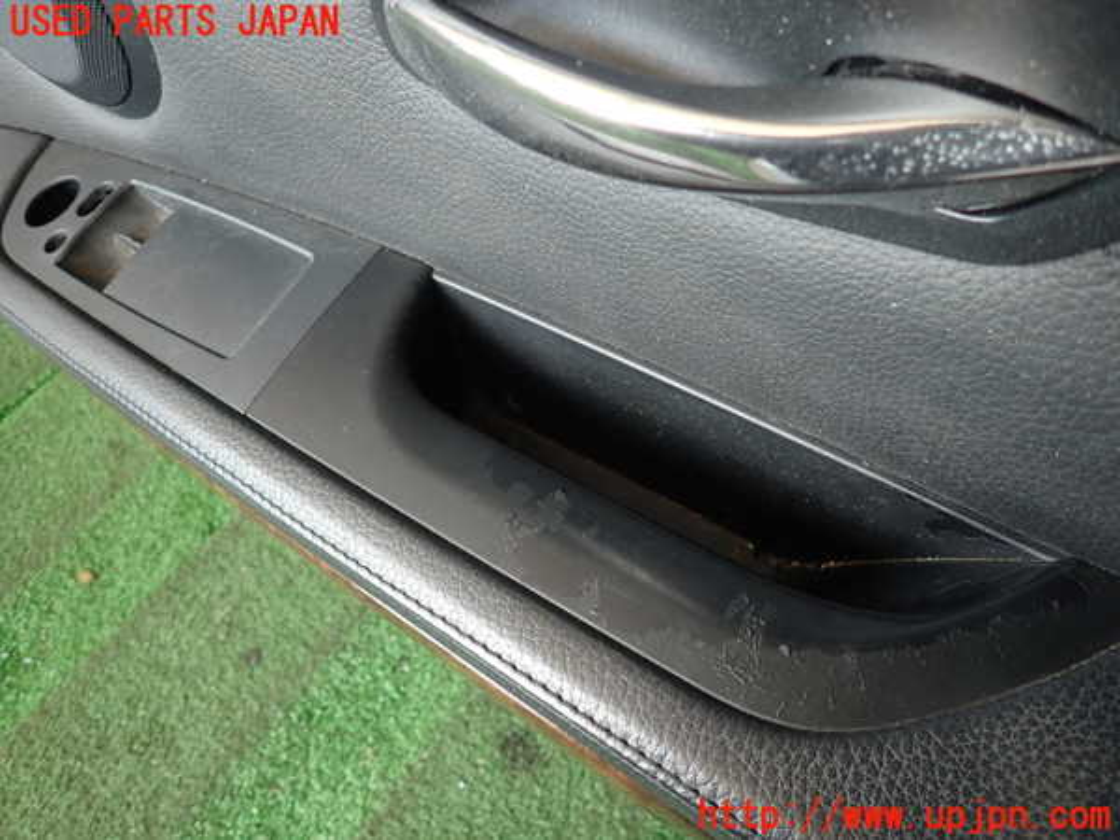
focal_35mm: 25
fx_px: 809
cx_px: 560
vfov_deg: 54.9
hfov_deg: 69.4
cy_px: 420
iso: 200
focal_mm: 4.5
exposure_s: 1/50
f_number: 2
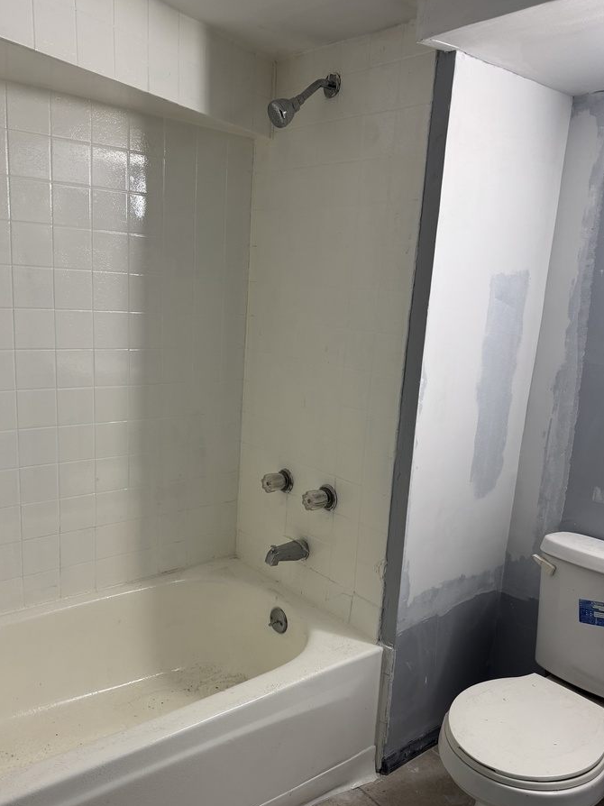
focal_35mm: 29
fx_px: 675
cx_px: 276
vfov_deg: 61.5
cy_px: 446
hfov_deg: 48.2
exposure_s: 1/120
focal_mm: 6.76
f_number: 1.78
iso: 160
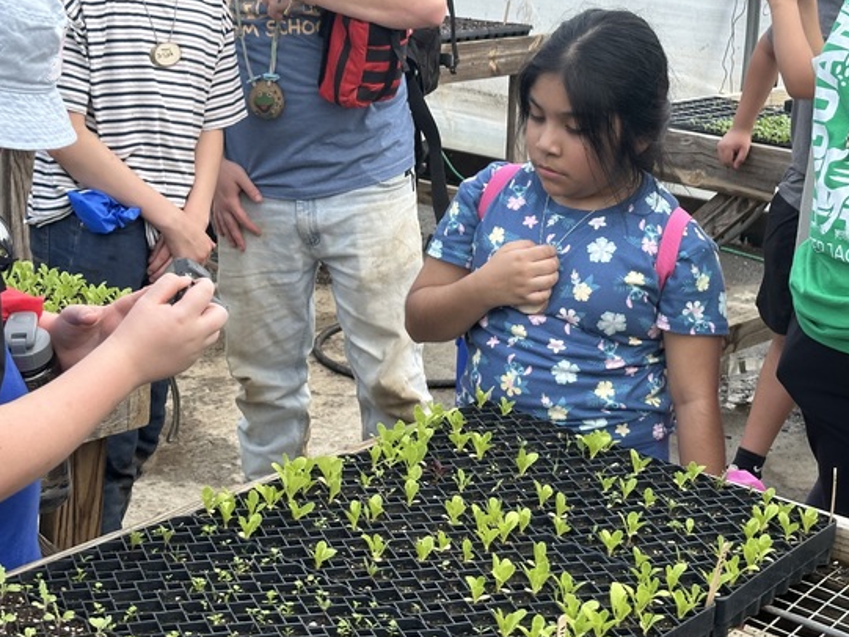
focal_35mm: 71
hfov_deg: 27.4
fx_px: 1742
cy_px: 177
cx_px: 477
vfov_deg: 20.6
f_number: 1.78
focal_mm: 6.86
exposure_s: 1/953
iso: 64
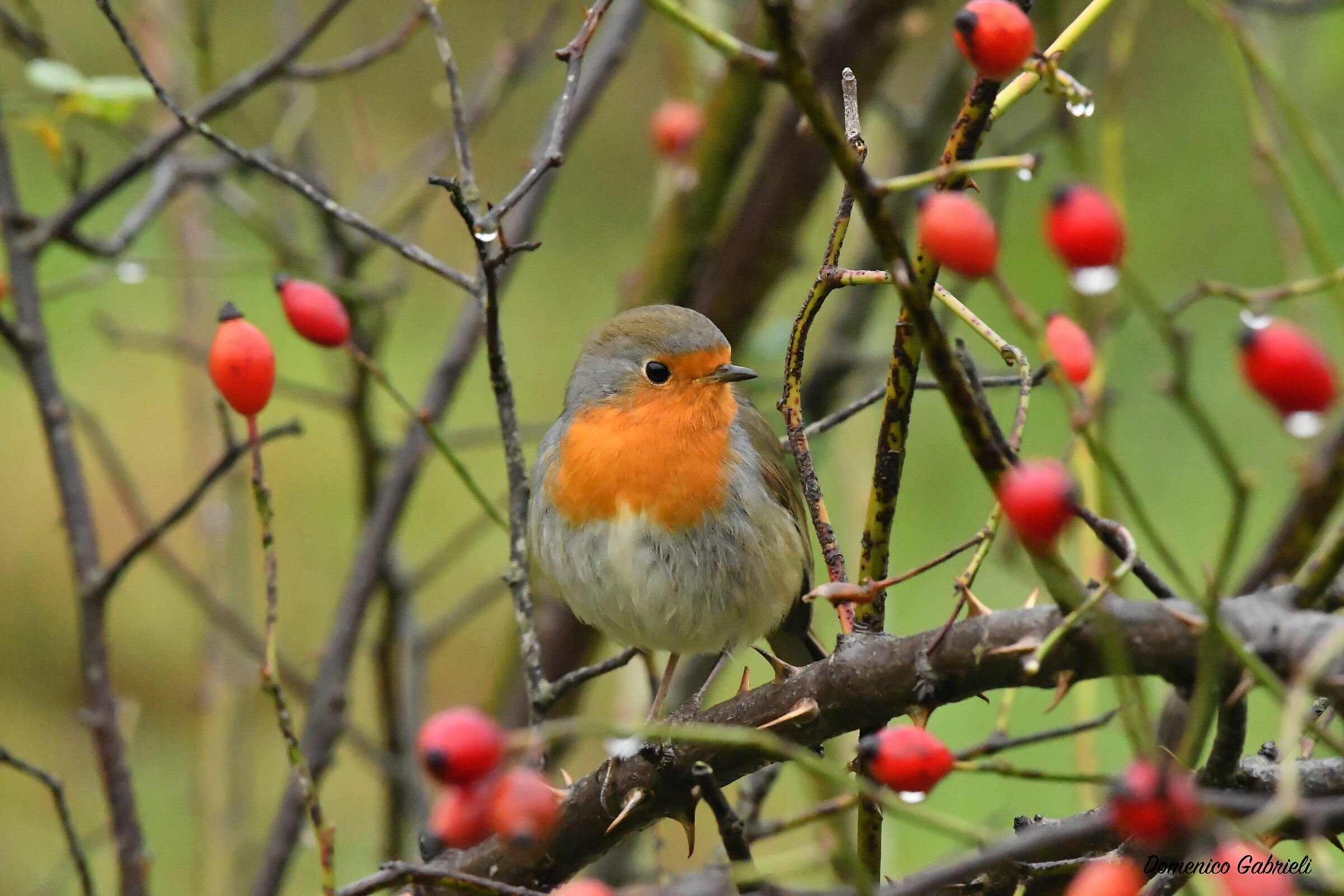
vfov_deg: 2.0
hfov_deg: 3.0
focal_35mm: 690
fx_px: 25758
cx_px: 672
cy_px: 448
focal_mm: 460
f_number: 10
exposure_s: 1/800
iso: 12800
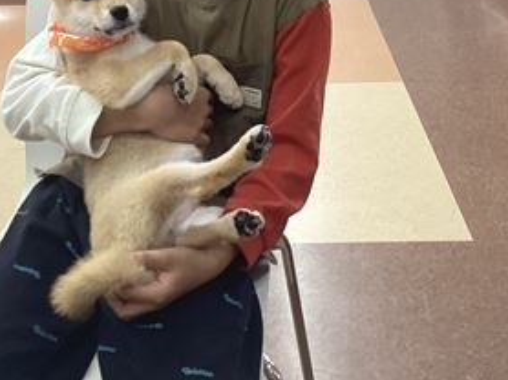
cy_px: -26
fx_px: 982
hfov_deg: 29.0
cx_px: 223
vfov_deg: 20.9
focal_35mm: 67
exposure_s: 1/60
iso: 125
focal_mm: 3.3
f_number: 2.4
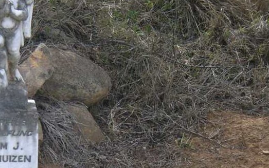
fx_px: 1855
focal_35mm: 253
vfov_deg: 5.2
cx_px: 25
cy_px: 127
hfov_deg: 8.3
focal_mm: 16
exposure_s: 1/200
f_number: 3.9
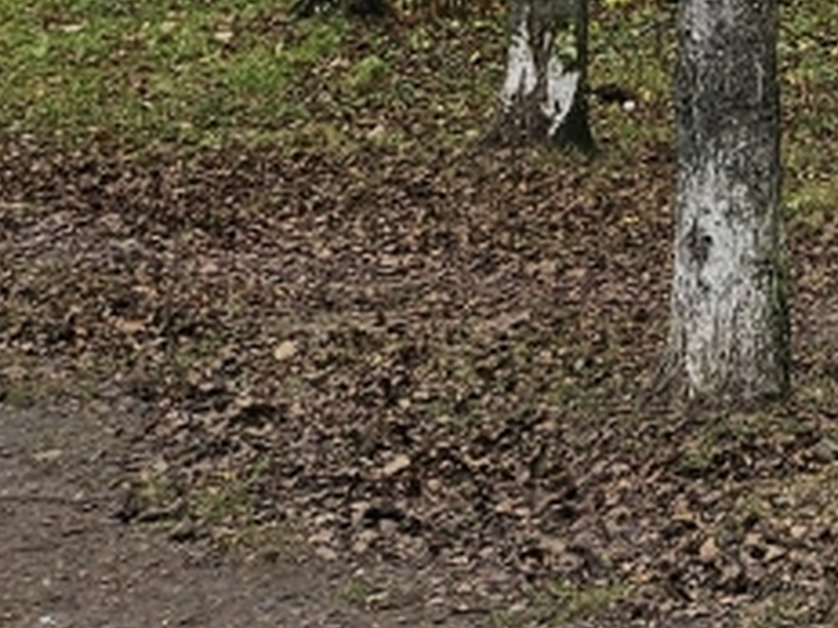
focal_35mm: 125
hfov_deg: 14.4
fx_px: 3024
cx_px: 1364
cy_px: -1029
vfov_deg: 9.9
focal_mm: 5.4
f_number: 1.8
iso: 25
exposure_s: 1/187
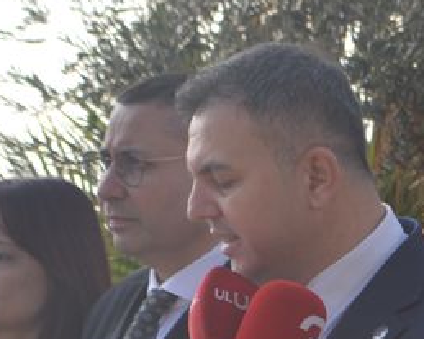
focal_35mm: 235
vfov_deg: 6.6
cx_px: 473
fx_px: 2948
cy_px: 185
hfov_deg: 8.2
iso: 100
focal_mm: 40
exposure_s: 1/200
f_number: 7.1
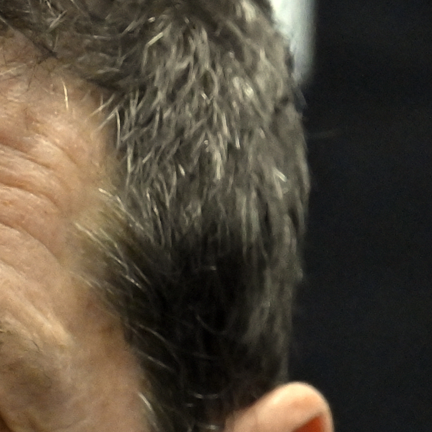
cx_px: -241
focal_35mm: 2247
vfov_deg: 0.8
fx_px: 31726
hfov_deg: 0.8
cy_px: 525
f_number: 5.6
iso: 5000
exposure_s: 1/640
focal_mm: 400
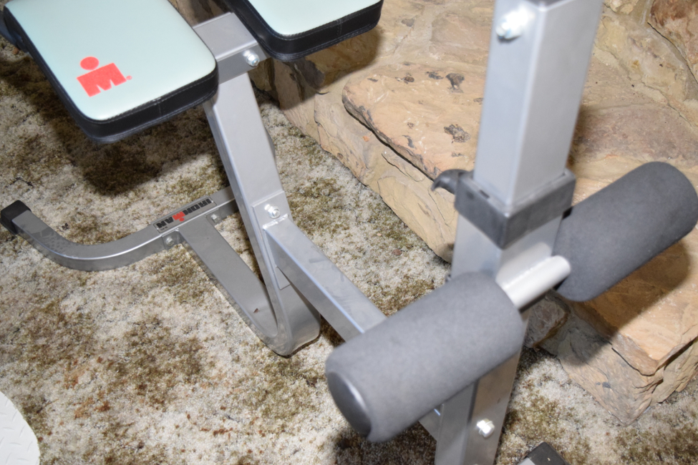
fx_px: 775
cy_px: 234
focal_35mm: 40
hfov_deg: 48.5
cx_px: 348
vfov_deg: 33.4
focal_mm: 26
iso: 2500
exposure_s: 1/60
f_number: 4
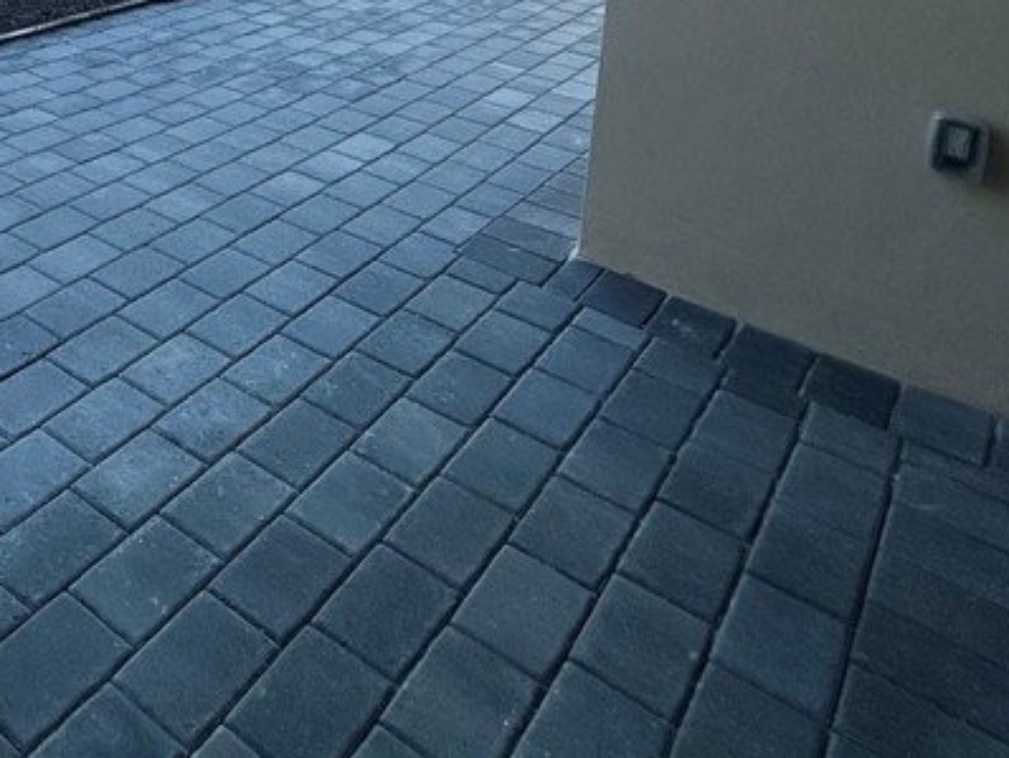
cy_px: -160
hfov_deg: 45.6
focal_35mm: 36
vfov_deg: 32.5
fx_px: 1050
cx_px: 71
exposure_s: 1/720
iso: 40
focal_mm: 2.22
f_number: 2.2
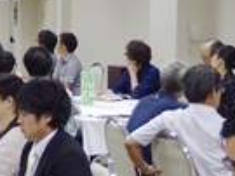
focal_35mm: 146
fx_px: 990
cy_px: 103
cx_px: -91
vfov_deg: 10.1
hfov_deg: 13.0
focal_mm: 9.8
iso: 250
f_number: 2
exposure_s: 1/60
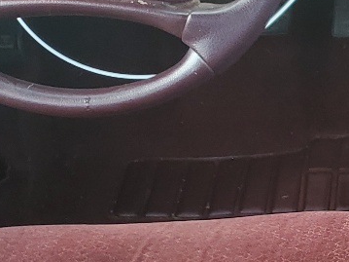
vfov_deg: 12.7
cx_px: 546
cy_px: 196
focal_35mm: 116
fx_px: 1169
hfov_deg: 15.5
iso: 50
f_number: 1.5
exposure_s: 1/60.2
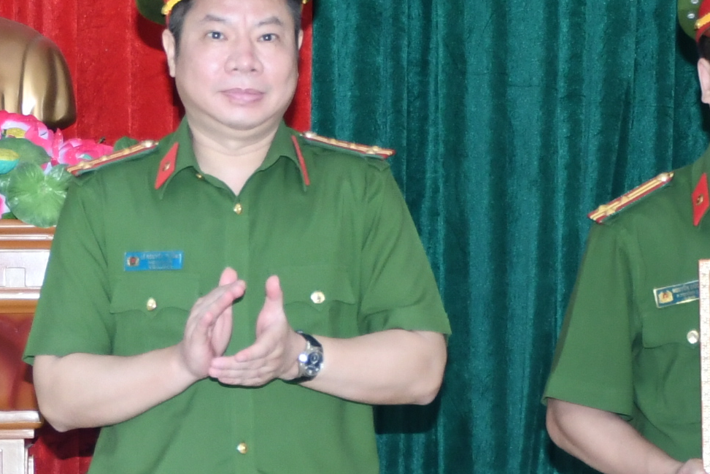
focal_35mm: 206
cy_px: 376
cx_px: 124
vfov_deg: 6.7
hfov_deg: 10.0
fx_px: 4063
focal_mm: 32
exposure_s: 1/200
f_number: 4
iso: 800
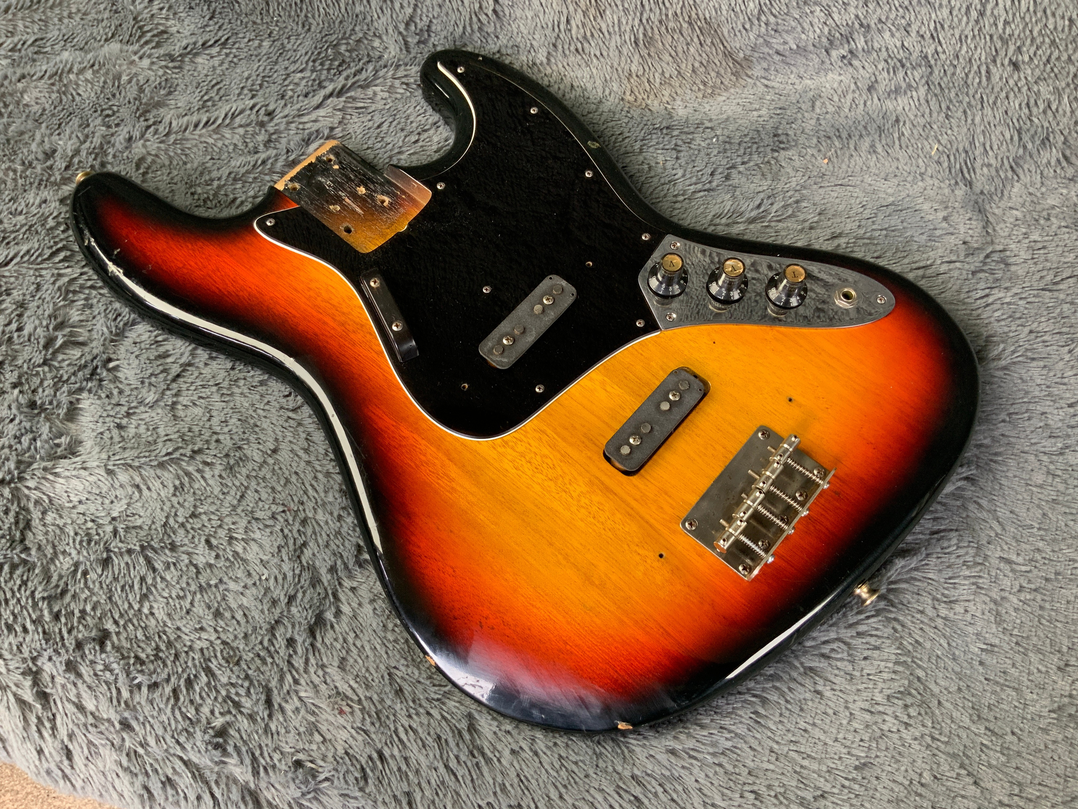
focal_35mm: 29
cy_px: 404
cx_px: 539
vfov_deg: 48.2
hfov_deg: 61.7
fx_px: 903
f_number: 1.8
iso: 100
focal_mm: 3
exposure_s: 1/60
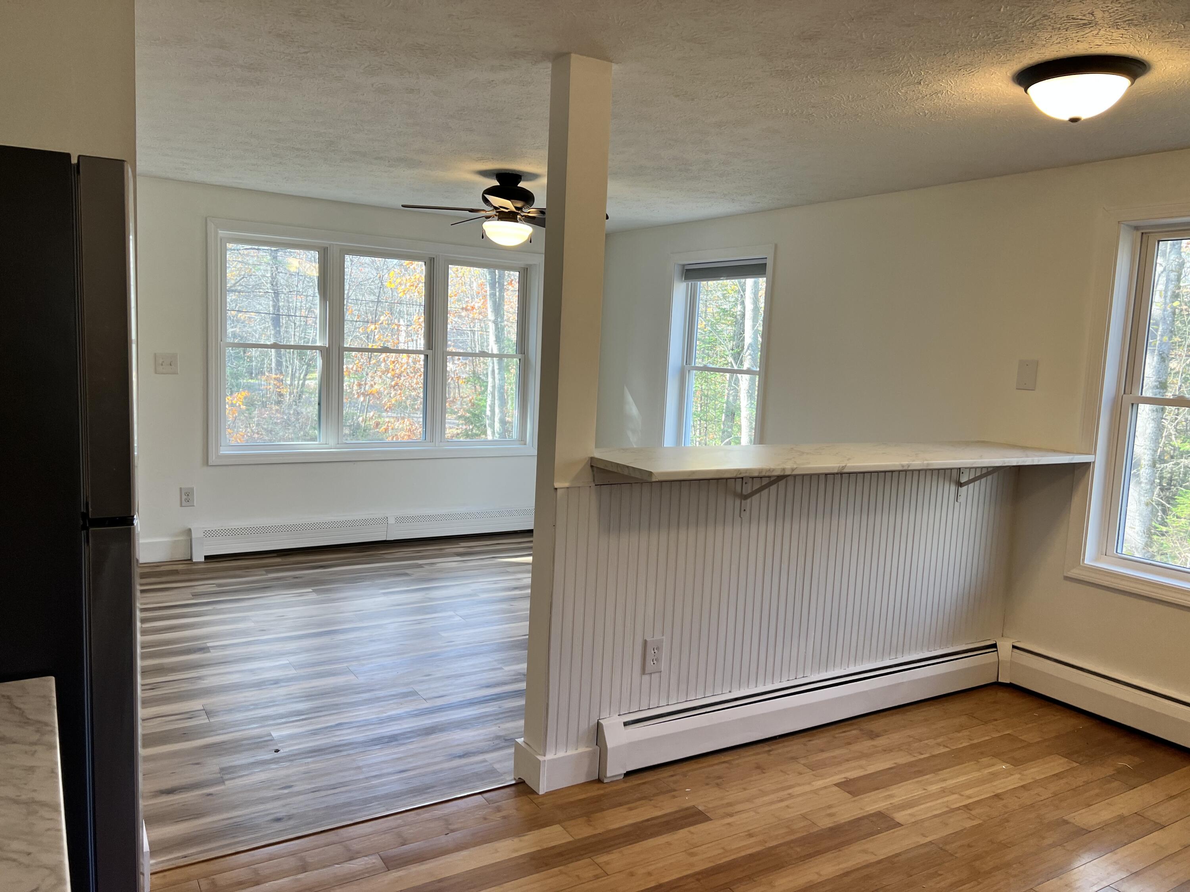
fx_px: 894
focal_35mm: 26
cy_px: 446
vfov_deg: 53.1
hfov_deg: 67.3
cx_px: 595
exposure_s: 1/120
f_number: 1.5
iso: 80
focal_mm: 5.7
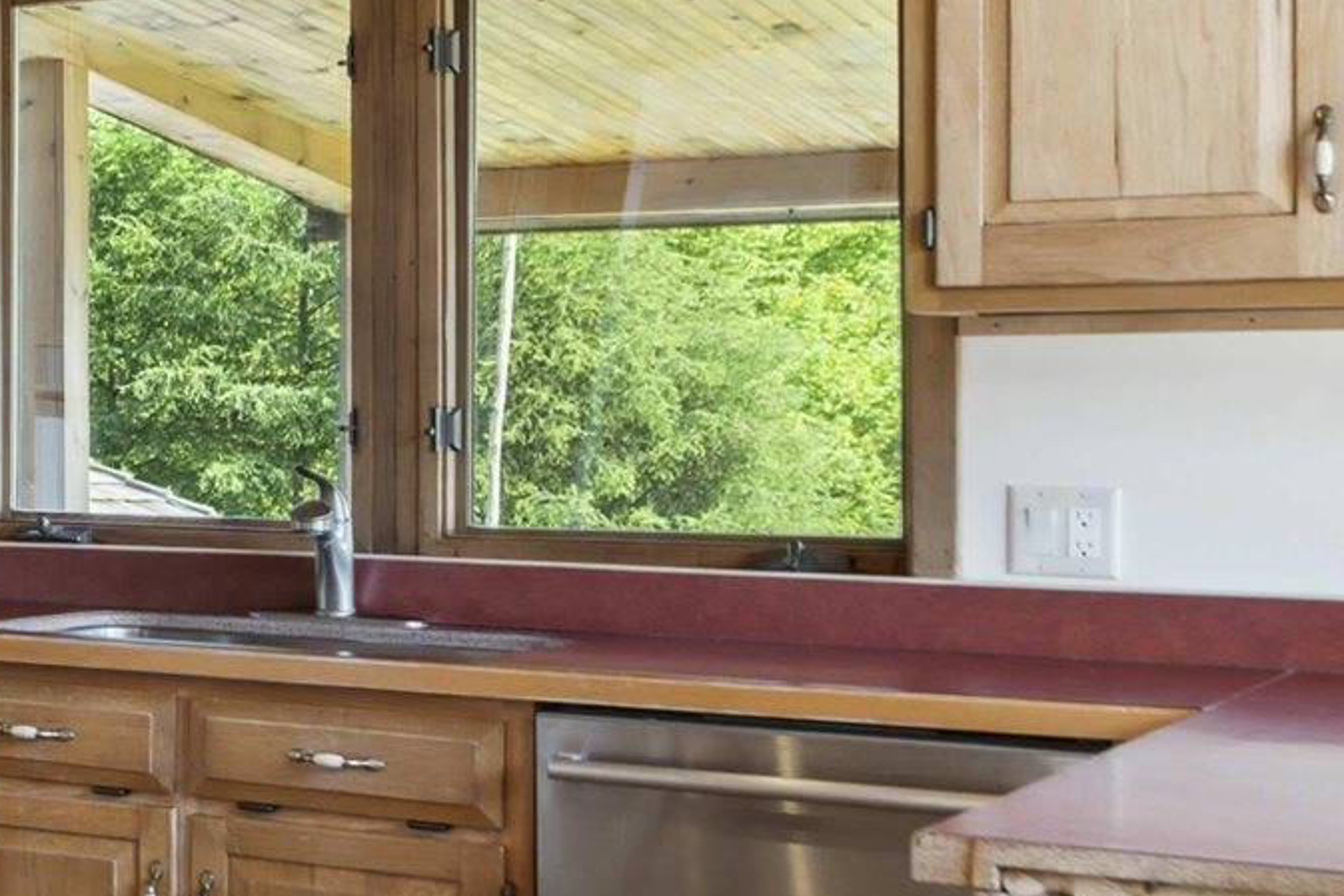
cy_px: 367
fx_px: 2726
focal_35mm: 73
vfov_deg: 18.7
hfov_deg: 21.0
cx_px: -923
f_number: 7.1
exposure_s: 1/20
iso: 400
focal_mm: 16
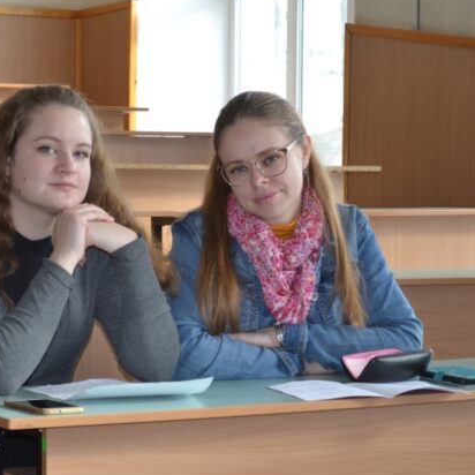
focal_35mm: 111
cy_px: 243
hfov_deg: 15.7
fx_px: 1718
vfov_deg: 15.7
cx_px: 178
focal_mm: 55
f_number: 5.6
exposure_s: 1/30
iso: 250
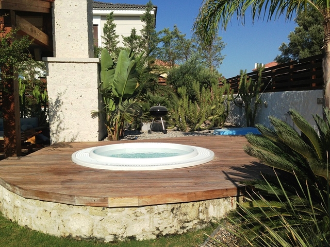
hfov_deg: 55.4
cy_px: 124
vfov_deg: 42.9
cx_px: 165
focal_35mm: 33
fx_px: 315
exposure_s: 1/3012
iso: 50
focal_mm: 4.13
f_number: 2.4
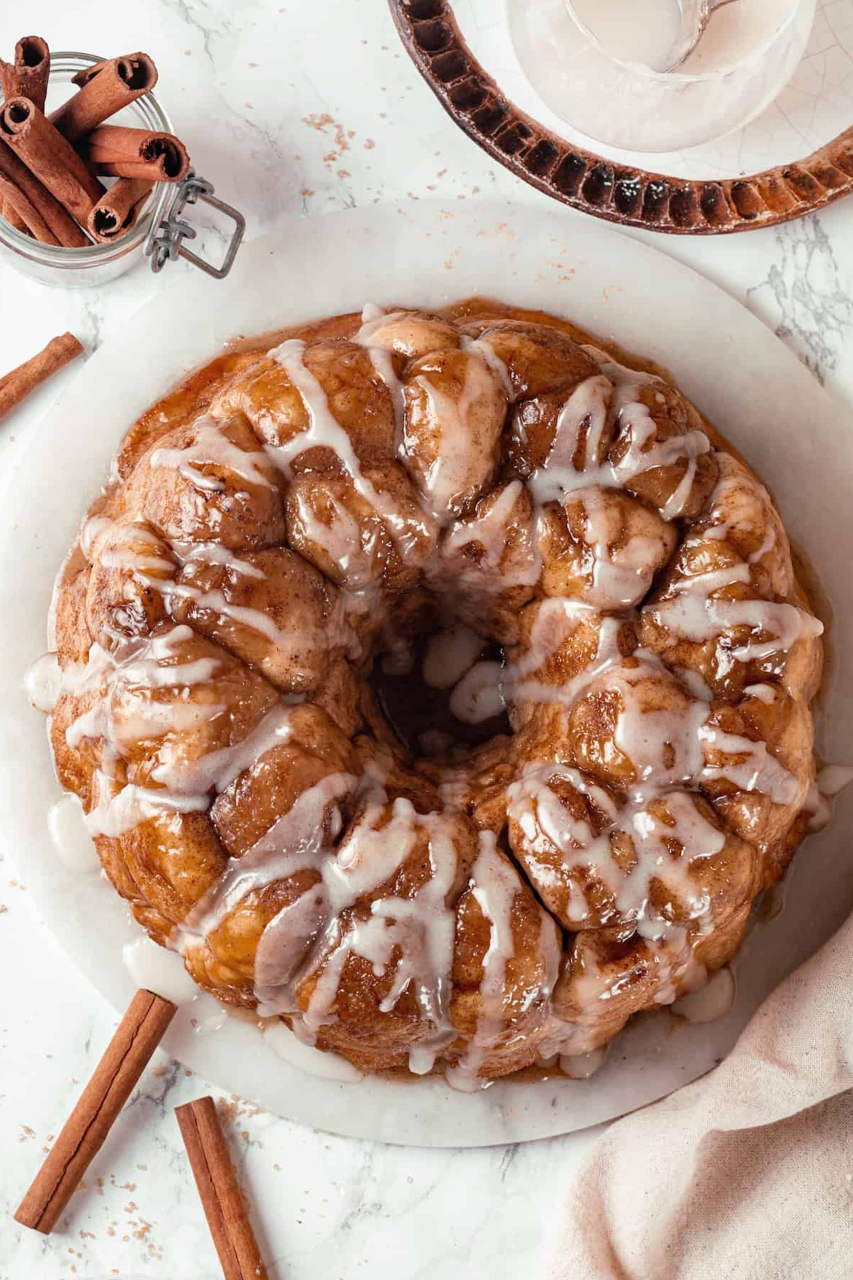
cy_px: 639
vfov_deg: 19.3
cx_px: 426
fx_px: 3766
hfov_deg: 12.9
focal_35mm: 106
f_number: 14
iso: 100
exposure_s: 1/160
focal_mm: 105
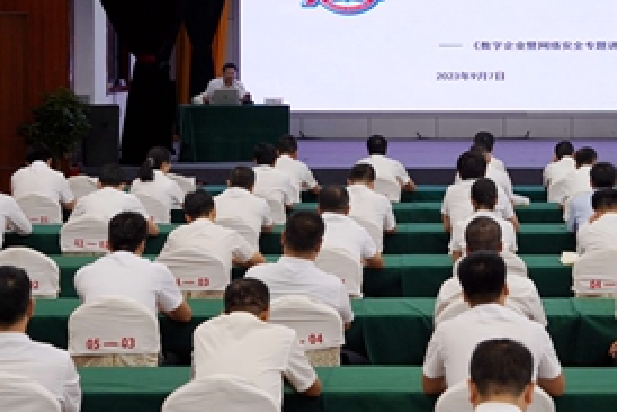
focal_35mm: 95
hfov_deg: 21.3
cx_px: 453
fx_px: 1627
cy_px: 77
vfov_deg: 14.3
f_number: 5.6
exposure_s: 1/125
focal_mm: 43.4
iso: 500
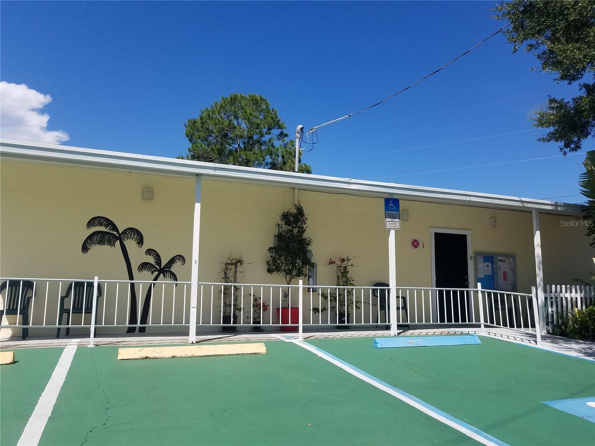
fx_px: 447
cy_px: 223
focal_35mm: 26
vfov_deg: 53.1
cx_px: 298
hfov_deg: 67.3
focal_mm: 4.2
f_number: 1.7
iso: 50
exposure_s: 1/3440
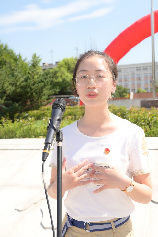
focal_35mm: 43
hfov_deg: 31.1
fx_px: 283
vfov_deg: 45.4
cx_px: 89
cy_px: 128
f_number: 5.6
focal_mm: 35
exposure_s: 1/250
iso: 100
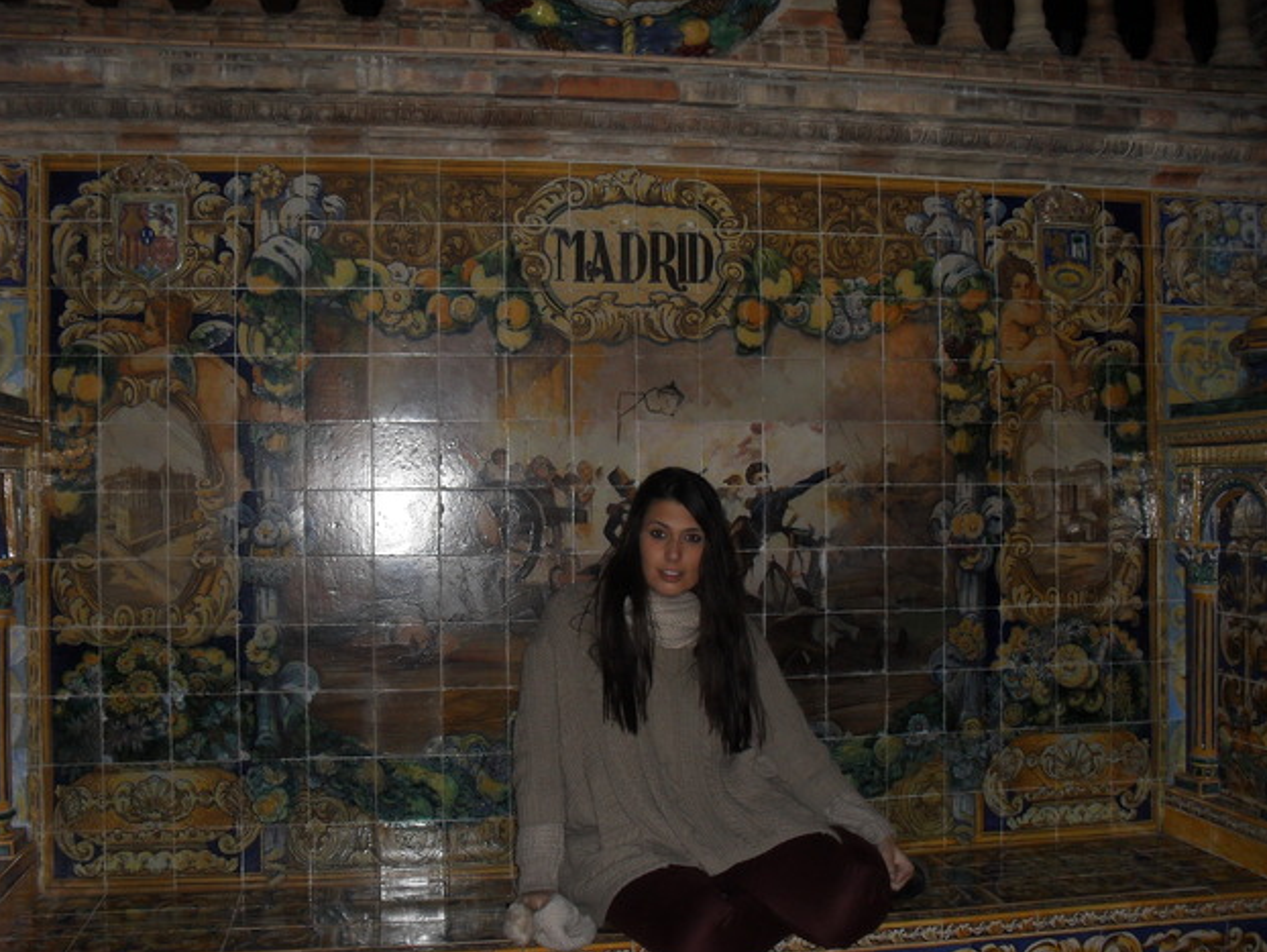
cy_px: 485
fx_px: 1318
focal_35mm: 36
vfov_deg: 39.7
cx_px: 648
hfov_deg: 51.3
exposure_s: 1/45
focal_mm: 6.3
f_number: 3.2
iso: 200
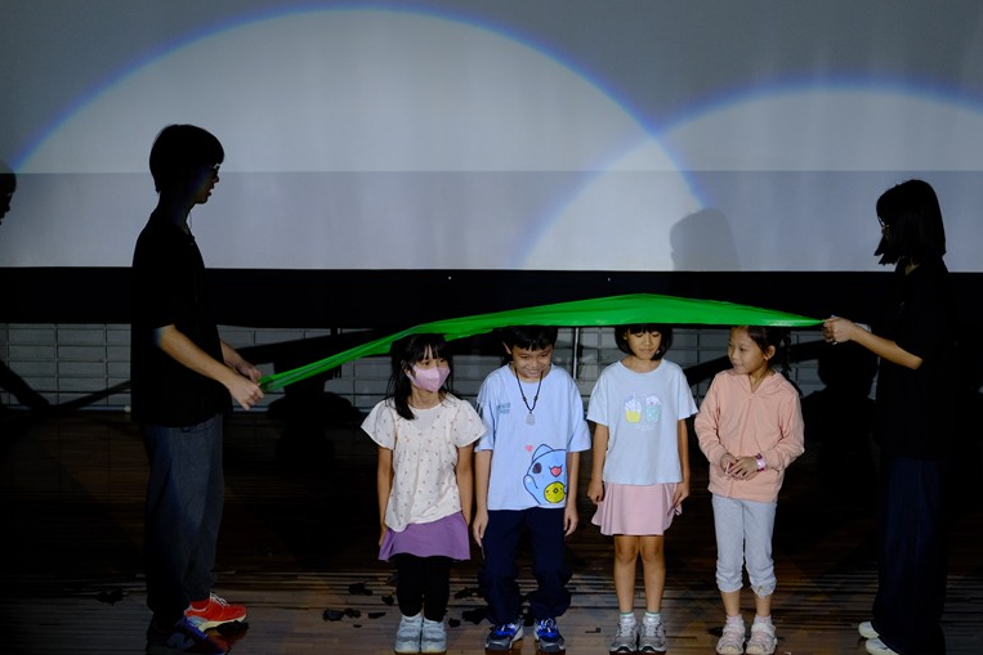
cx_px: 506
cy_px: 317
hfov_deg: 17.8
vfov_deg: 11.9
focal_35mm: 115
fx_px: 3141
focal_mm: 74.1
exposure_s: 1/450
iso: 1600
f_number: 3.7
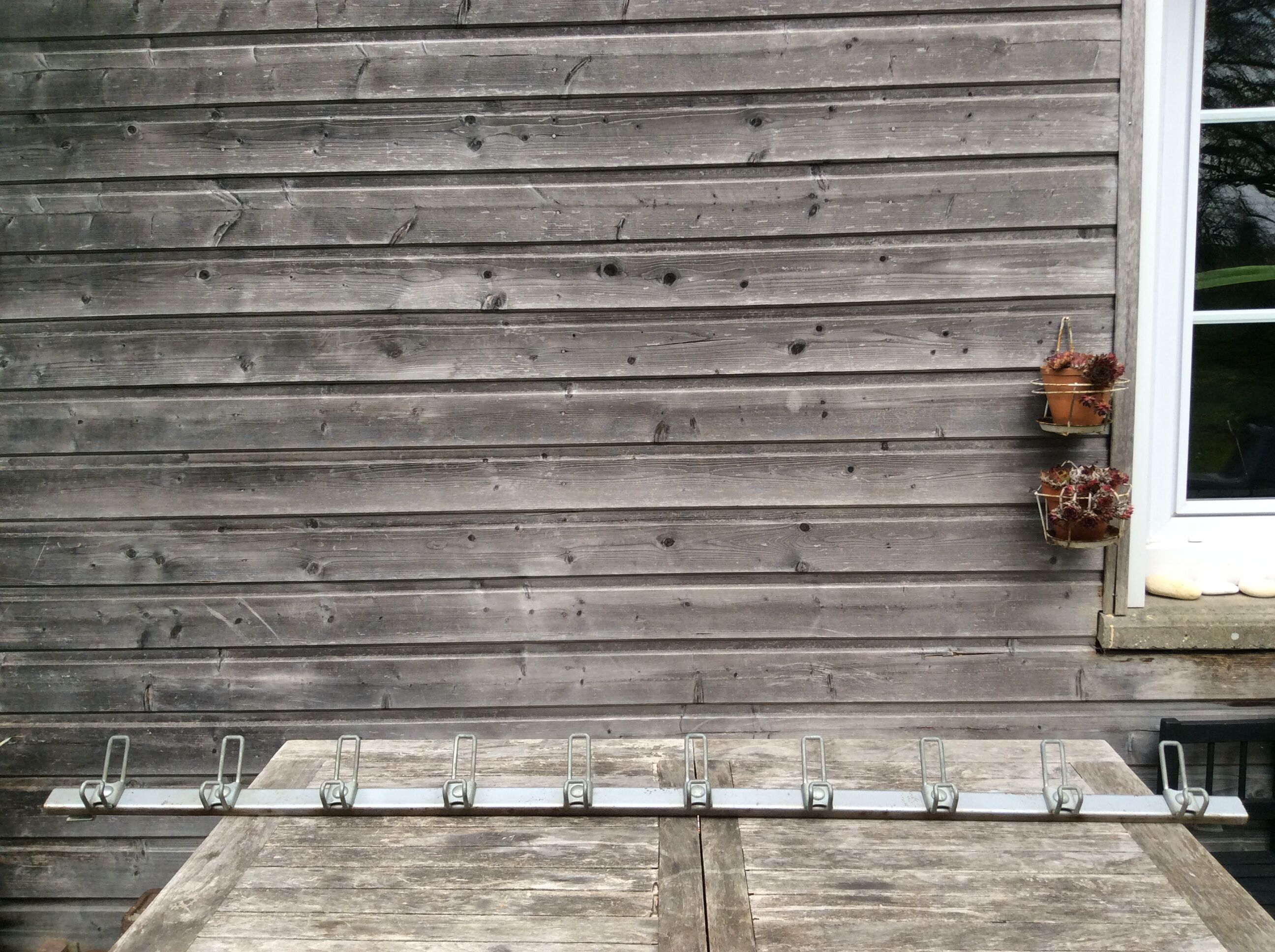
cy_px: 476
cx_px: 638
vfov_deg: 44.1
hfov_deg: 56.9
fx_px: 1177
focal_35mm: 32
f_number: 2.4
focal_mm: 3.3
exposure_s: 1/622
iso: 32
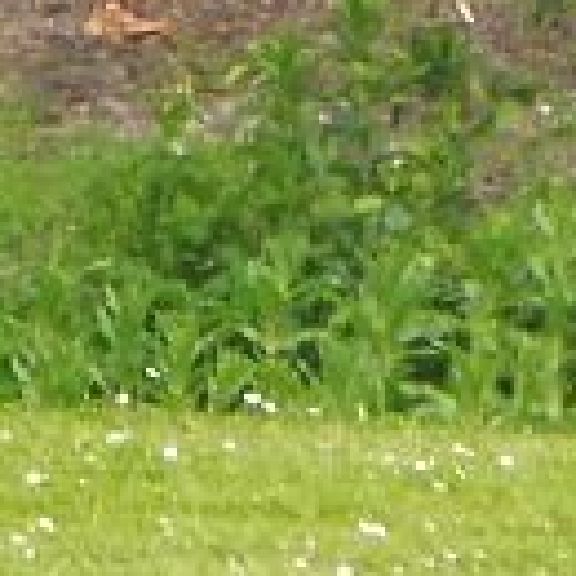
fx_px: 59602
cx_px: -532
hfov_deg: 0.6
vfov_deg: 0.6
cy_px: -549
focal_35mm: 3166
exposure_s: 1/200
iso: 100
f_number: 6.3
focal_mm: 81.7
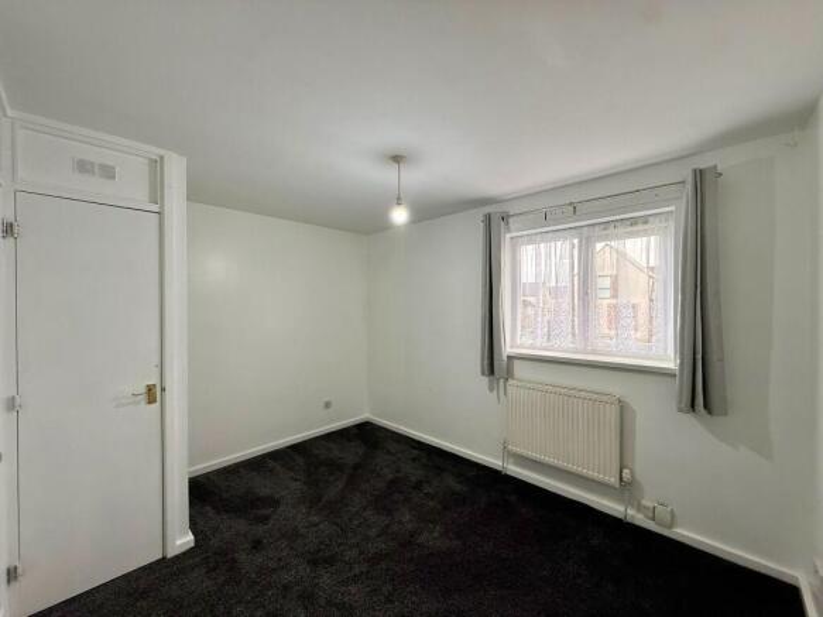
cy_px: 308
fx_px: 333
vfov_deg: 85.7
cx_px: 412
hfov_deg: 102.1
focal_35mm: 14
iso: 160
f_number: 2.2
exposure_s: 1/100
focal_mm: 2.22
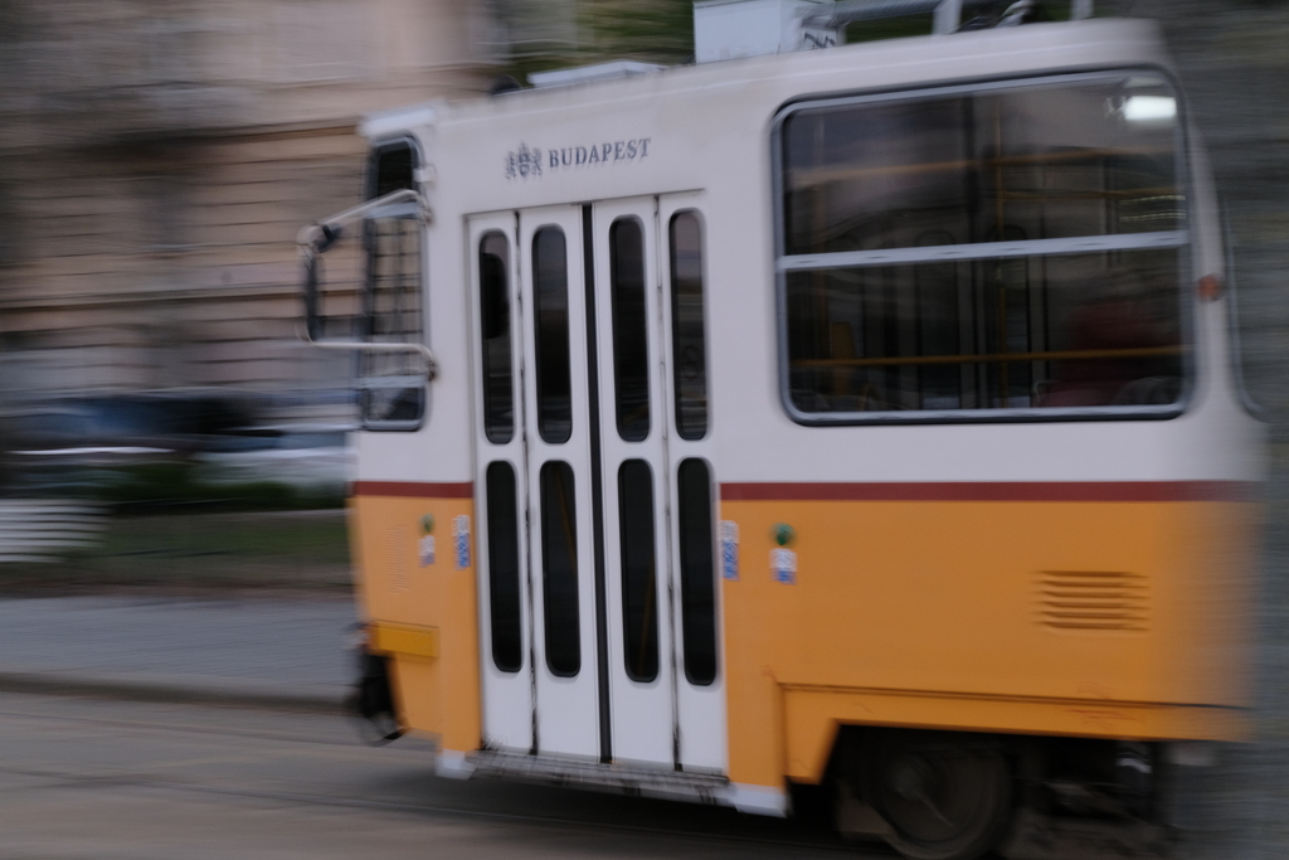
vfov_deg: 18.2
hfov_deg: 27.0
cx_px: 644
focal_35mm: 75
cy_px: 430
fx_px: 2686
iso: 640
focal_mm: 50.3
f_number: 16
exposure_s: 1/8
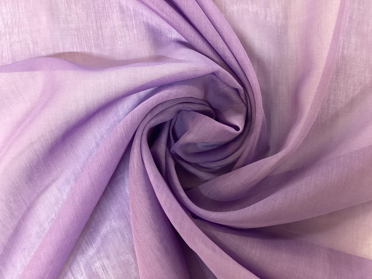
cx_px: 186
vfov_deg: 45.4
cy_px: 140
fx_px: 333
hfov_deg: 58.4
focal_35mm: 31
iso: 320
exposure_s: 1/40
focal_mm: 3.3
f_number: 2.4
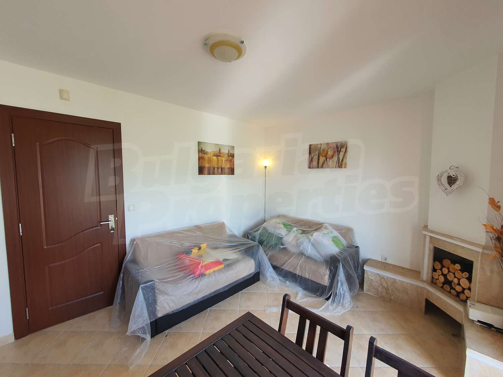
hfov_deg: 106.2
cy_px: 188
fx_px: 189
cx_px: 252
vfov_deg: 89.9
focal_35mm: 13
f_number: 2.2
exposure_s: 1/50
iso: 50
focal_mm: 1.8
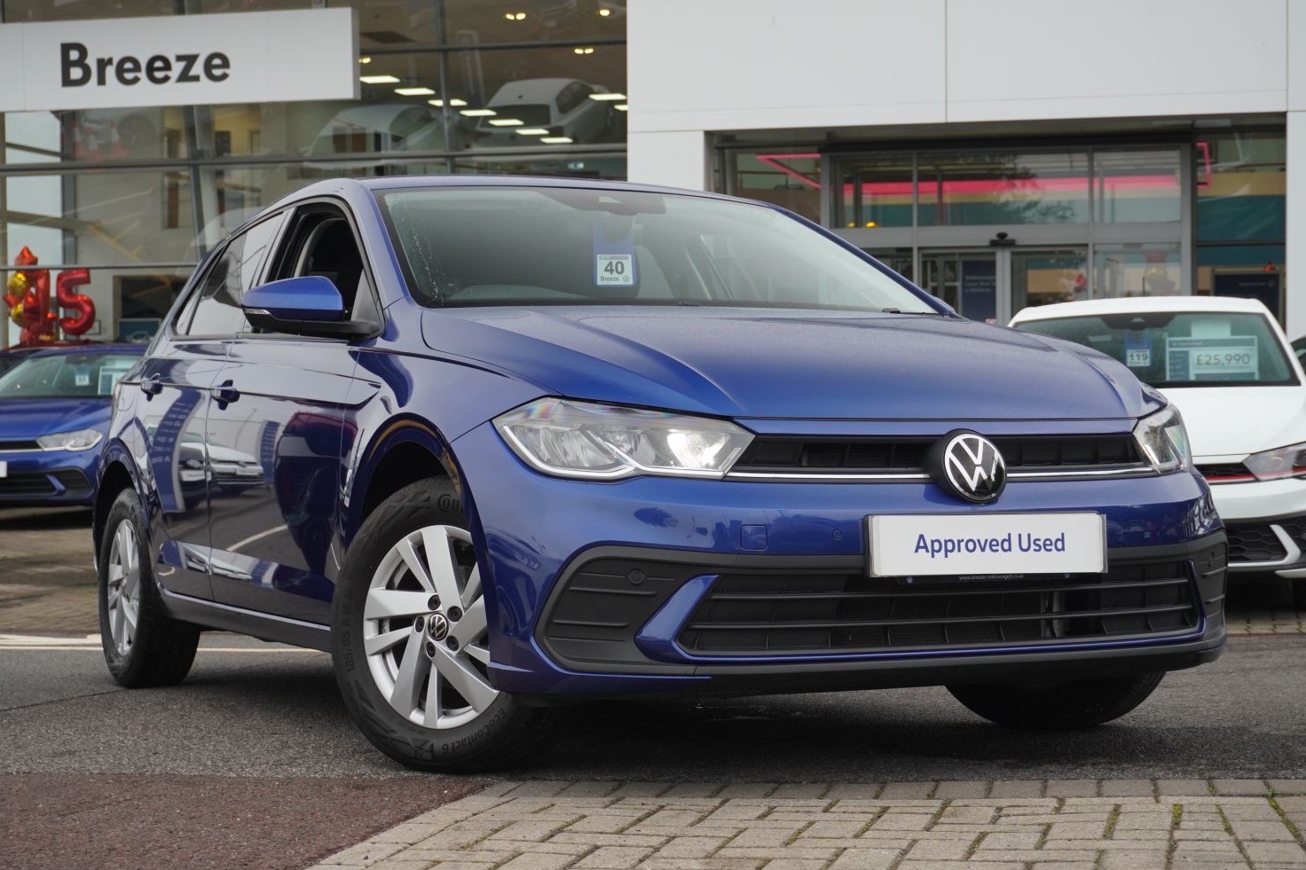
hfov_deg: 31.6
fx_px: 2305
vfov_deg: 21.4
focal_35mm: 64
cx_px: 649
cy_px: 433
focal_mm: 39
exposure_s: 1/200
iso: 500
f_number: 5.6
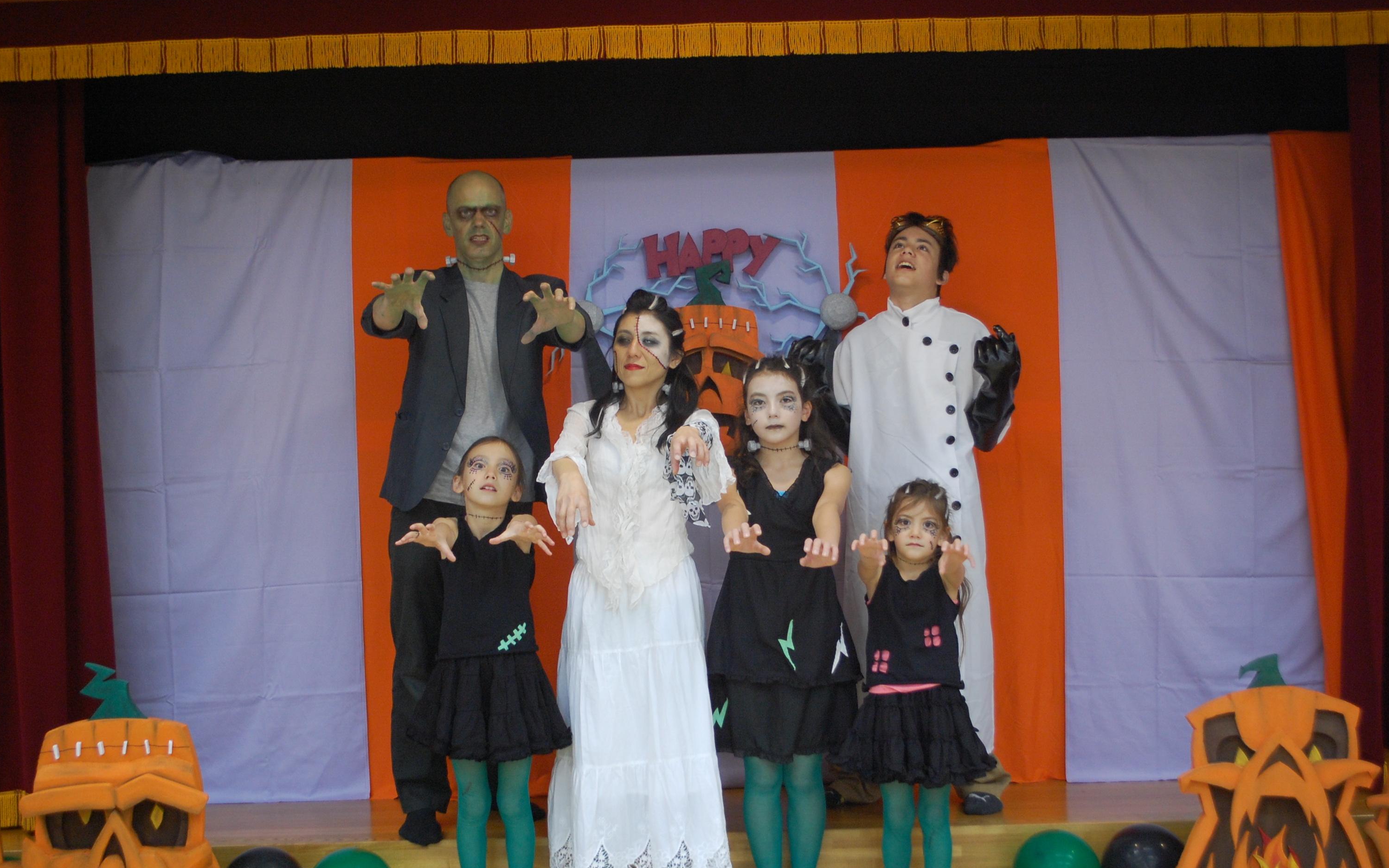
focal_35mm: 45
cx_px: 694
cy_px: 459
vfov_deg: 28.9
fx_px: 1685
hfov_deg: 44.8
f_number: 4.8
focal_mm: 29
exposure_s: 1/20
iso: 800
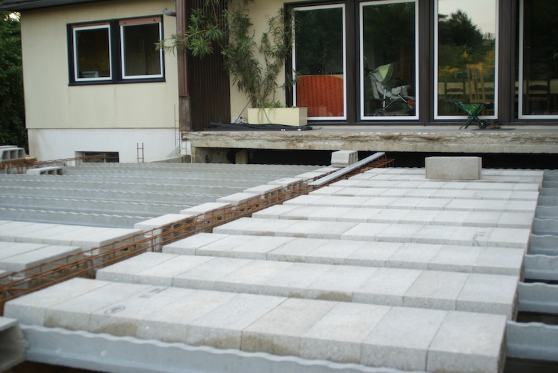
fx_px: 652
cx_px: 279
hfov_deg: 46.3
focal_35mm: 42
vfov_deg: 32.0
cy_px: 186
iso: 125
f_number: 3.5
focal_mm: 28
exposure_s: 1/50
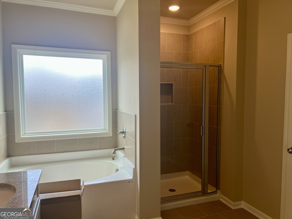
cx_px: 146
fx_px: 219
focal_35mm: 26
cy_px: 110
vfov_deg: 53.1
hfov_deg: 67.3
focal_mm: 5.7
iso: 40
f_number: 1.5
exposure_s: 1/248
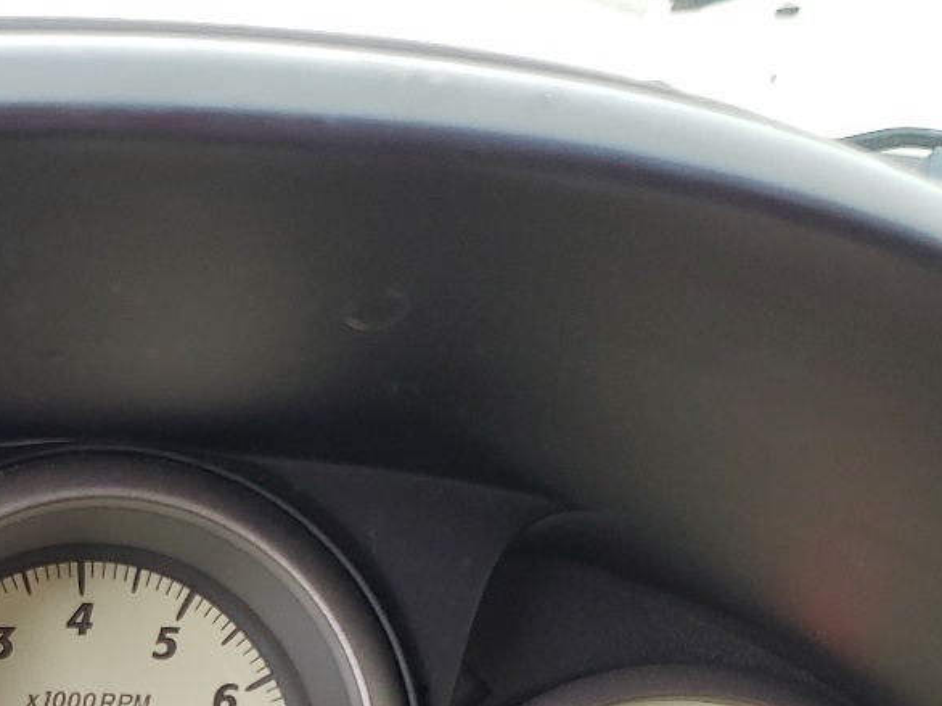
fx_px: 1931
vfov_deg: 19.8
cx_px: 69
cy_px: 772
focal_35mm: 71
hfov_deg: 26.4
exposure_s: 1/357
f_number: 1.5
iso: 50
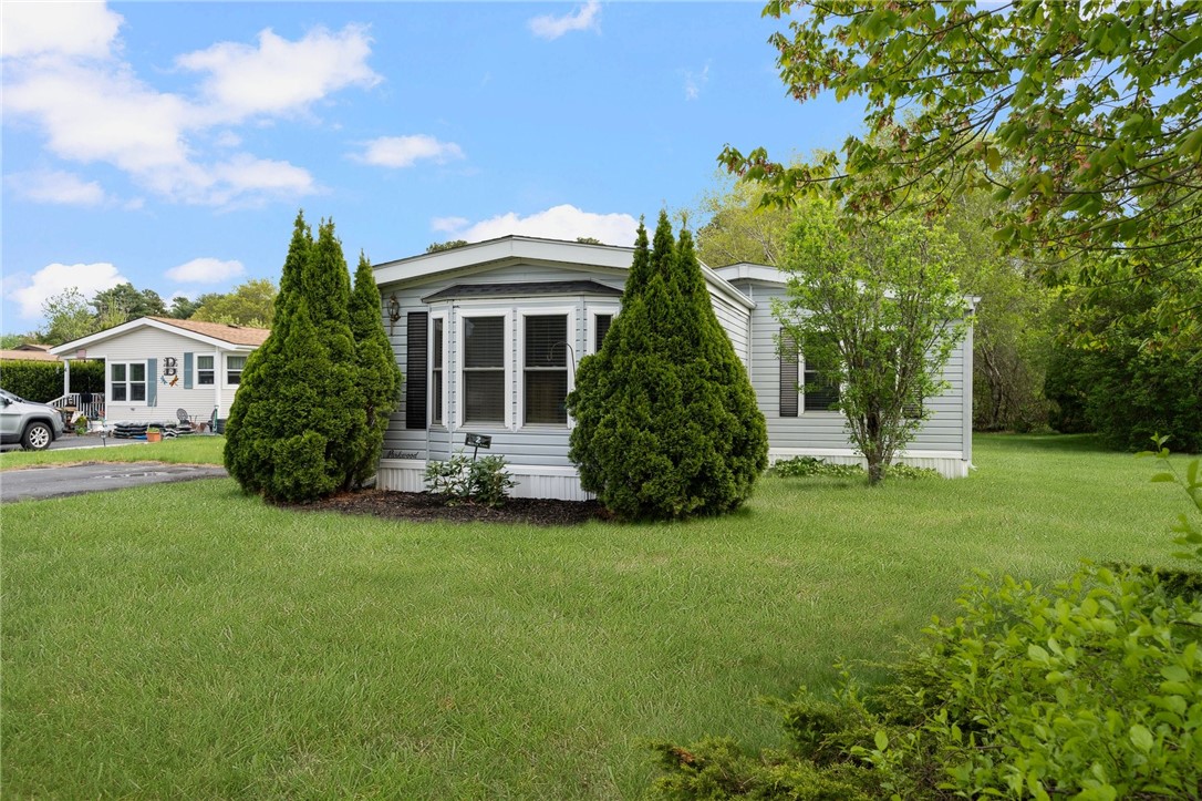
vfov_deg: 51.2
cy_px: 400
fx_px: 834
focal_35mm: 25
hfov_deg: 71.5
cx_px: 601
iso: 400
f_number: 7.1
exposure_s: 1/640
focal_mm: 25
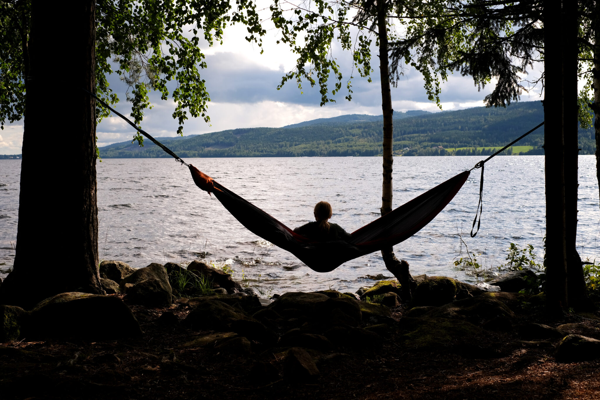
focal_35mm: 53
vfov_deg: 25.5
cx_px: 300
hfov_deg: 37.5
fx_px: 883
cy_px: 200
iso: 320
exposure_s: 1/1500
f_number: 5.6
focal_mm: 35
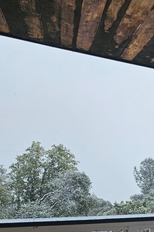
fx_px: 424
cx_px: 266
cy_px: 145
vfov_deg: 30.4
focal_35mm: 66
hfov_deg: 17.3
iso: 25
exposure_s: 1/1195
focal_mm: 5.4
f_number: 1.8
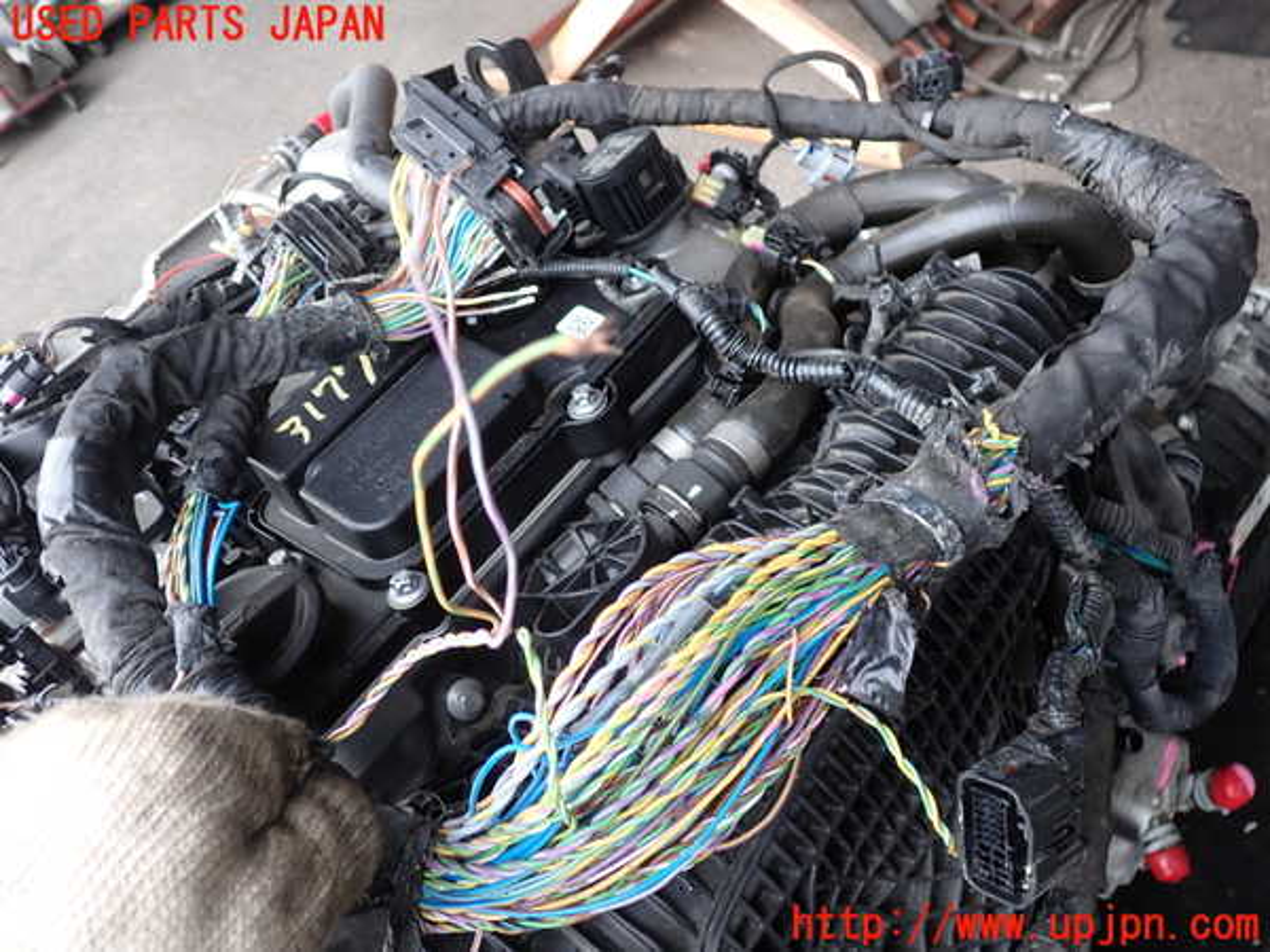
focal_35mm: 30
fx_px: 1101
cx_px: 635
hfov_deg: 60.0
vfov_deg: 46.8
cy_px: 476
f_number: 2.3
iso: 125
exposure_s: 1/60
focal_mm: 5.4
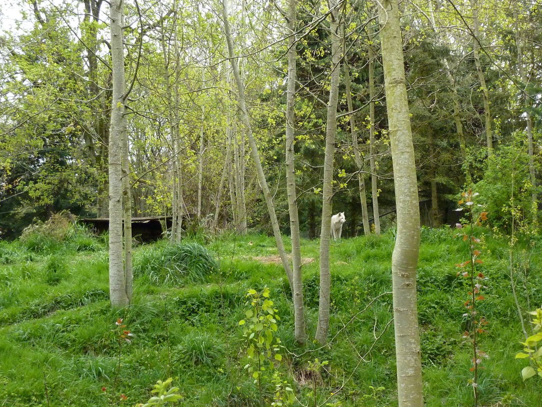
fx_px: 830
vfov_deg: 27.5
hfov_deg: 36.2
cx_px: 285
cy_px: 185
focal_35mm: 53
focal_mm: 7.3
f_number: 3.7
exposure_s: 1/320
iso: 400
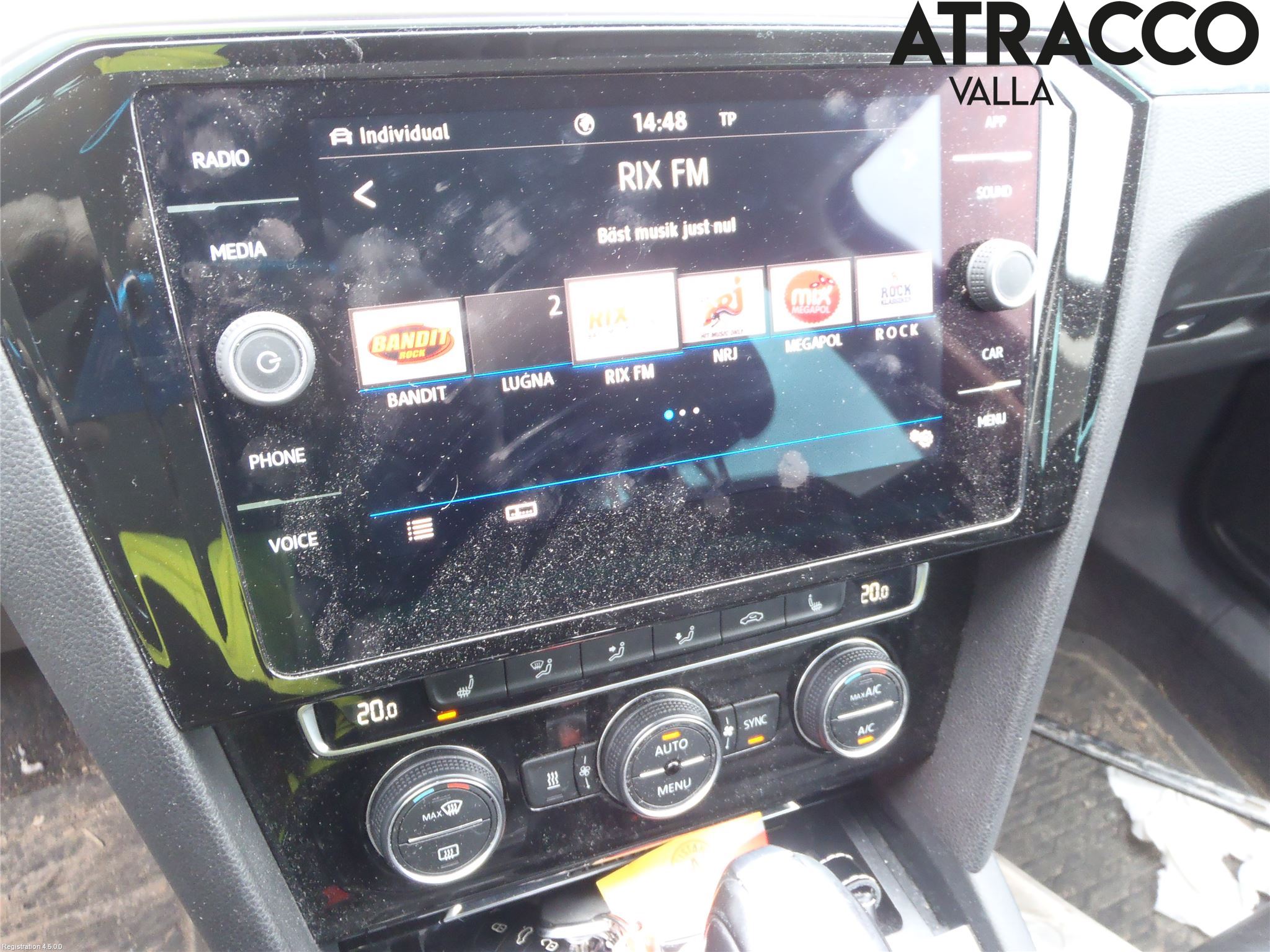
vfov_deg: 49.7
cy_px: 476
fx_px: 1027
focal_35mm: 28
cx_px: 635
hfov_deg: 63.4
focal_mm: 5
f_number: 3.5
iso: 200
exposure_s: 1/13
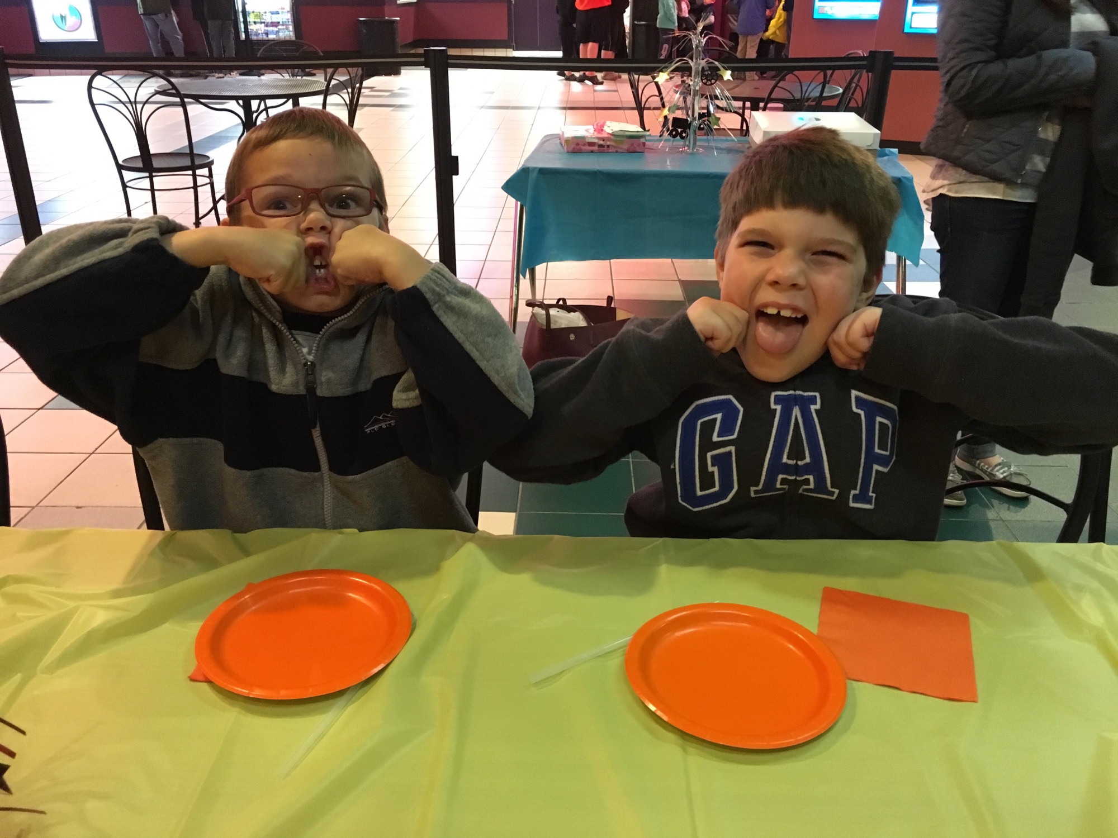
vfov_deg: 48.2
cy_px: 419
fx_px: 937
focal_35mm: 29
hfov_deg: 61.7
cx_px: 559
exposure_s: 1/15
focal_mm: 4.15
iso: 320
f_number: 2.2
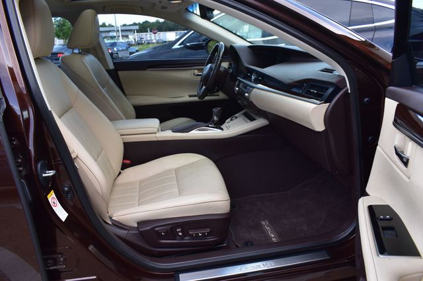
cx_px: 212
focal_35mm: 27
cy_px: 140
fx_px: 317
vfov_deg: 47.9
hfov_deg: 67.4
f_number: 8
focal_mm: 18
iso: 400
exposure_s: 1/80
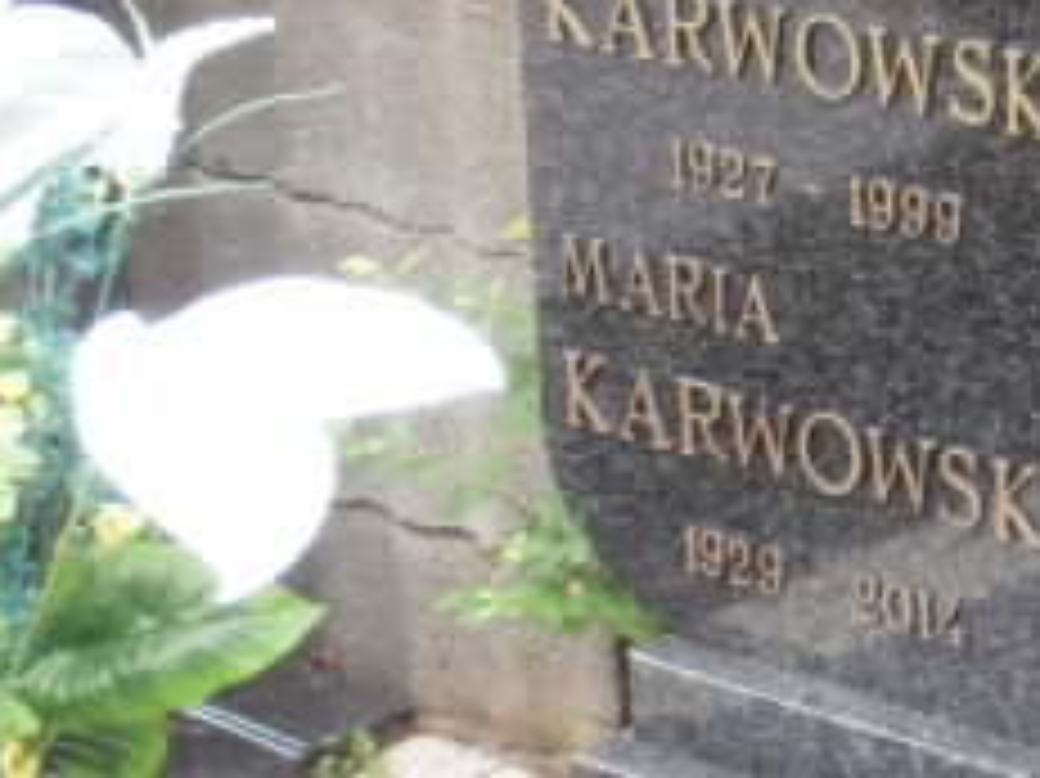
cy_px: 166
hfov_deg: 12.1
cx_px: 1427
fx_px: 4744
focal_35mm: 158
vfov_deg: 9.4
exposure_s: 1/60
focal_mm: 10.11
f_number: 4.5
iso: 100
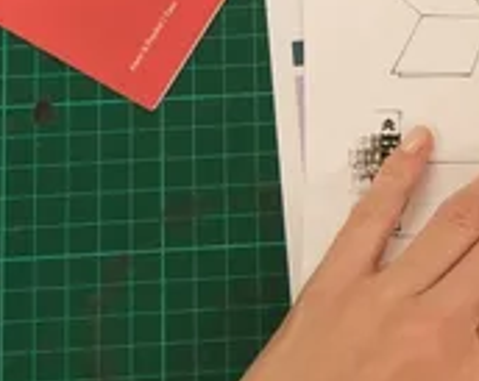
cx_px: 716
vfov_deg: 9.2
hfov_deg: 11.2
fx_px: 2349
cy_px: -76
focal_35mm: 166
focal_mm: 25.1
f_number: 2.8
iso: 1250
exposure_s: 1/100
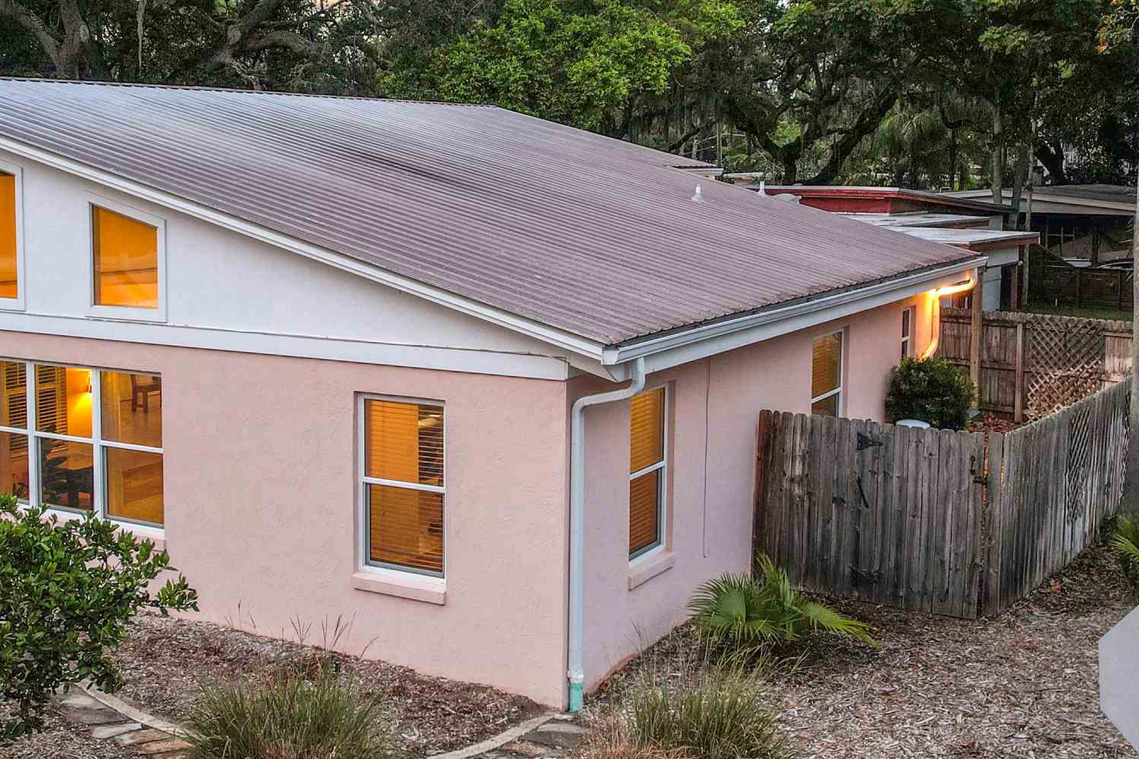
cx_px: 419
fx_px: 1423
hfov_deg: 43.2
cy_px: 274
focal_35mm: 45
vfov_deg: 29.7
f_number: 2.8
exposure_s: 1/15
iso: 170
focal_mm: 8.38
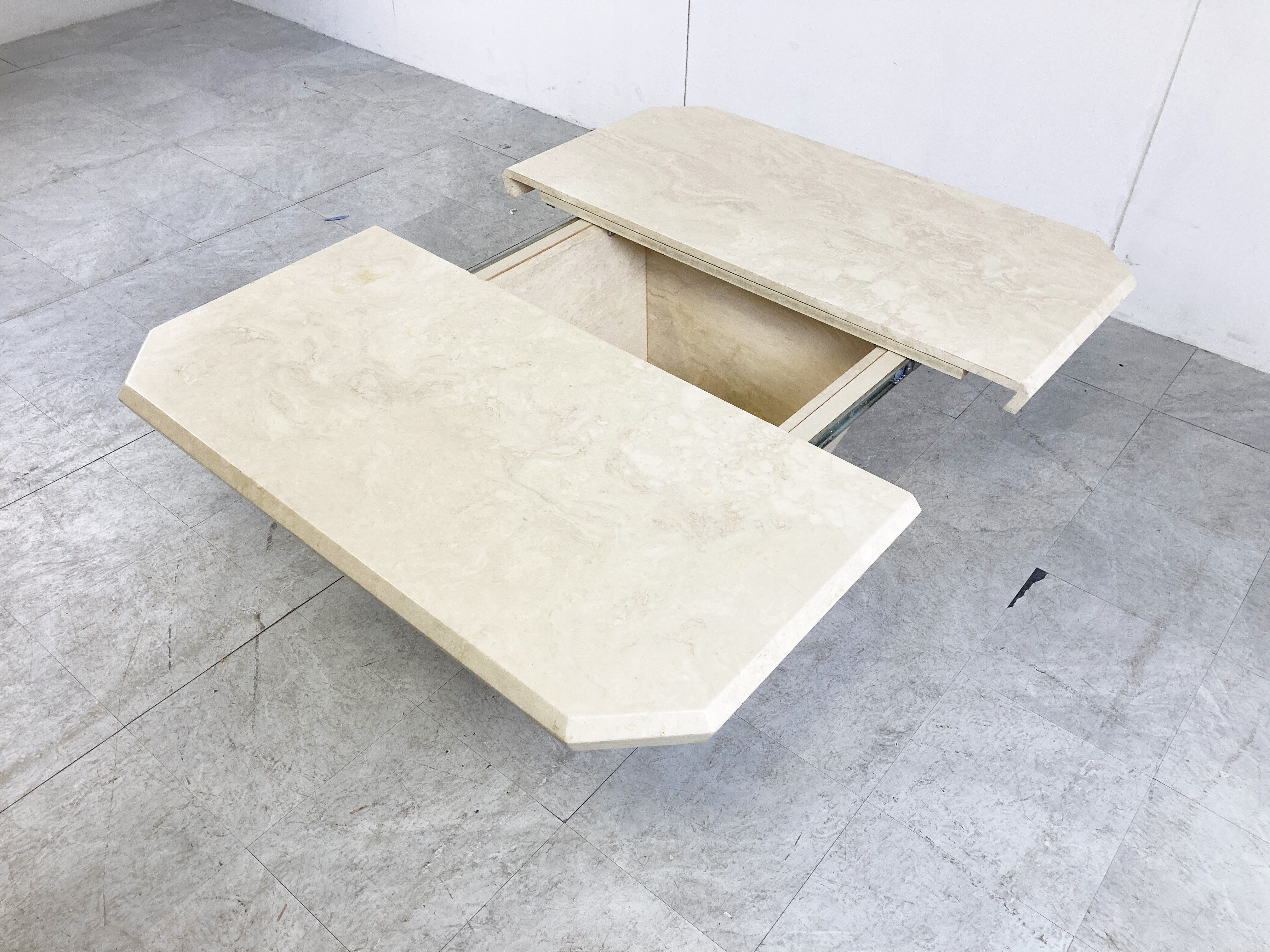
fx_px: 1027
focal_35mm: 28
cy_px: 476
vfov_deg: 49.7
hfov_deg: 63.4
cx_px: 635
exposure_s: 1/100
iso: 40
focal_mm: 3.99
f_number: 1.8
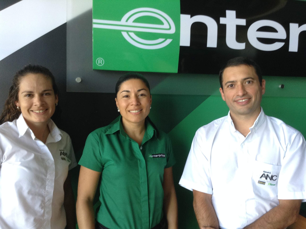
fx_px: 291
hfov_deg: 55.4
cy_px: 114
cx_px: 153
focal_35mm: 33
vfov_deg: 42.8
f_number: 2.4
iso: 64
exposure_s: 1/24
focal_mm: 3.3
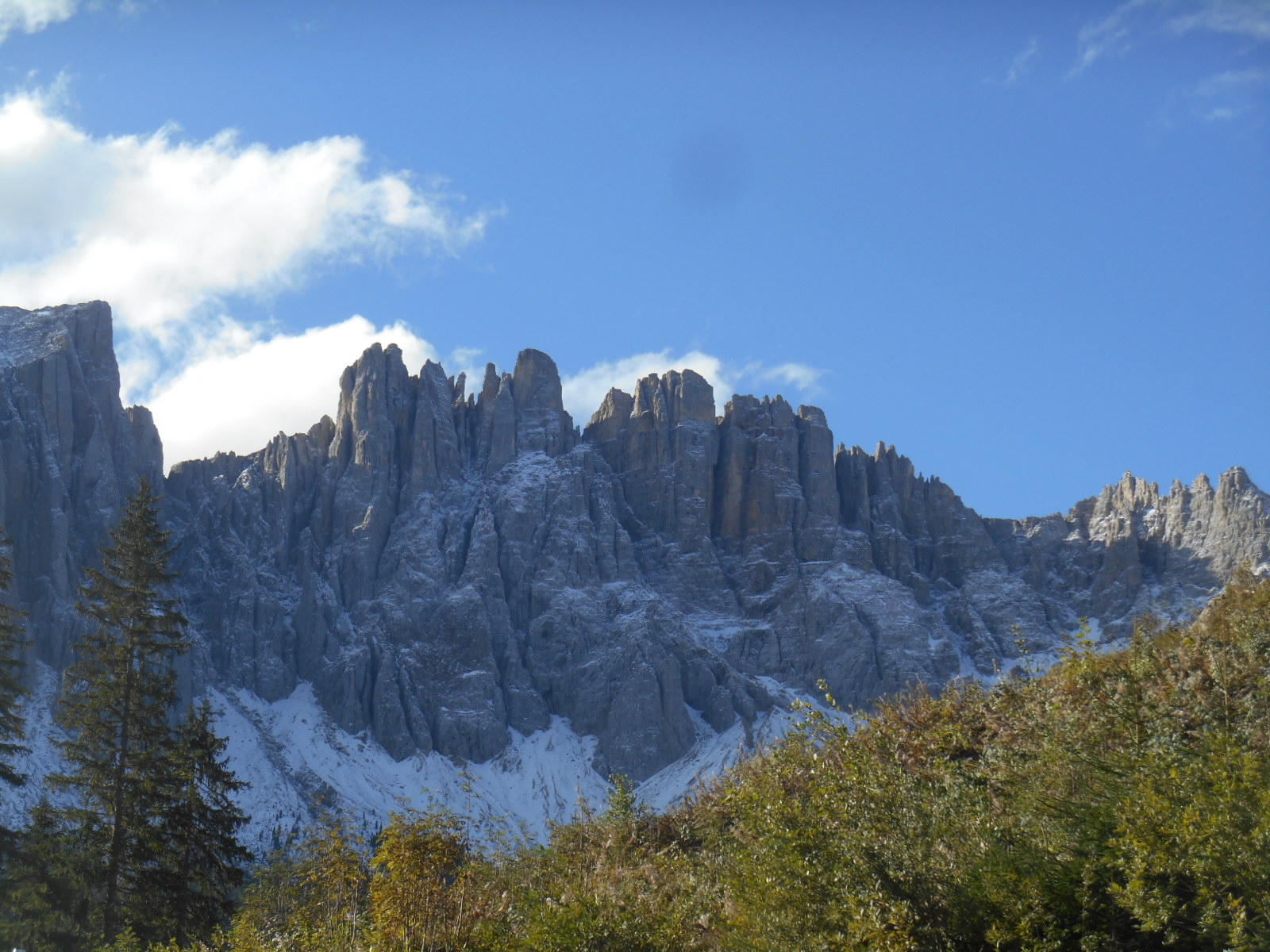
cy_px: 476
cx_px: 635
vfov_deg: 21.0
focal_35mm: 70
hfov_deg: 27.8
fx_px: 2568
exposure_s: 1/500
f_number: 4.5
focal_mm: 12.5
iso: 80
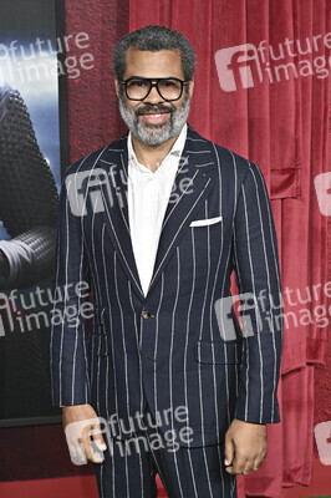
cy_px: 249
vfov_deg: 32.9
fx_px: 843
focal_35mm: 61
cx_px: 166
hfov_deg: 22.2
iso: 400
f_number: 6.3
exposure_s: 1/400
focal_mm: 61
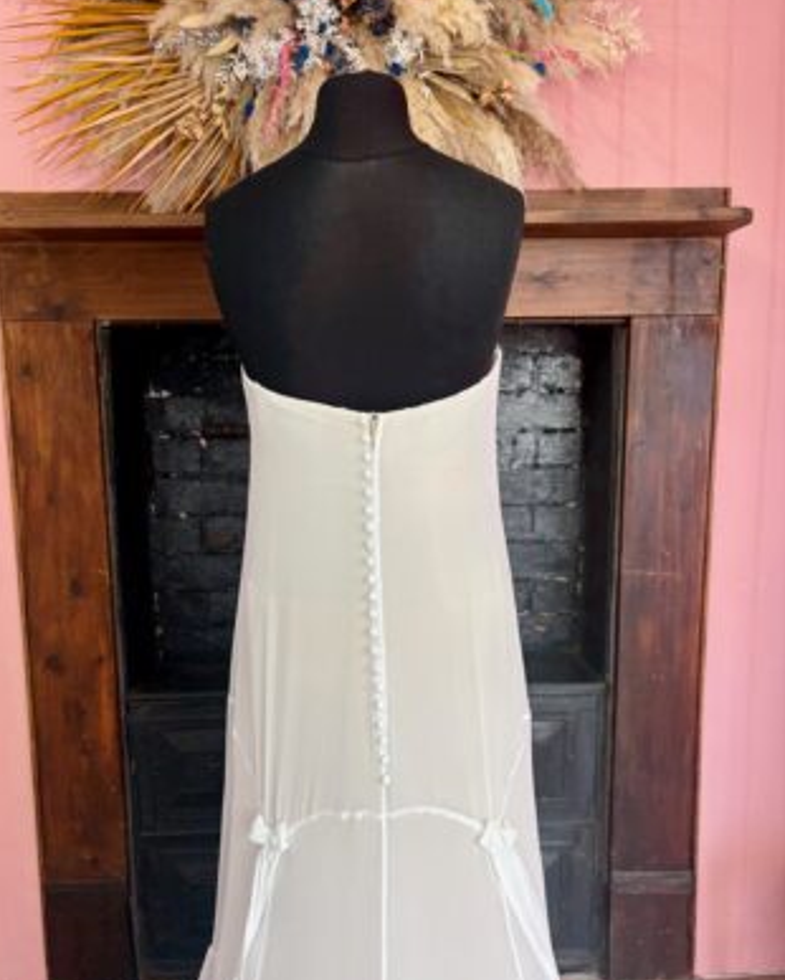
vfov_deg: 62.2
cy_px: 505
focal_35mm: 28
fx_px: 813
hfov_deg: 51.6
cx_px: 382
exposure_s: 1/100
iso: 80
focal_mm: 5.96
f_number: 1.6
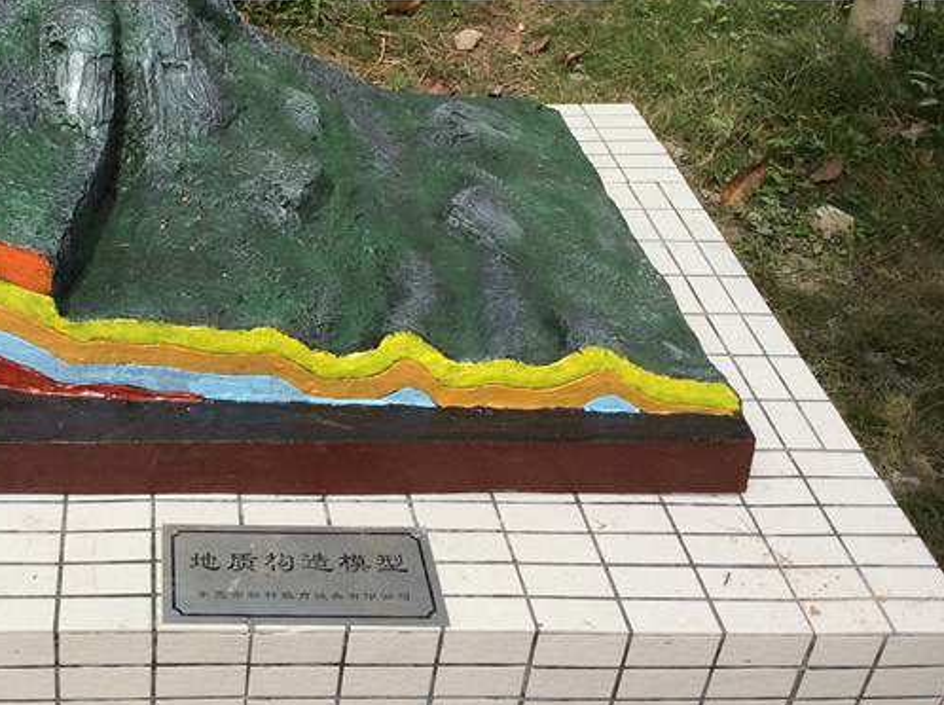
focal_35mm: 53
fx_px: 1443
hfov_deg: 35.3
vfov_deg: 27.3
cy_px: 257
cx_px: 220
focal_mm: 3.3
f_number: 2.4
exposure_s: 1/2119
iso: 32
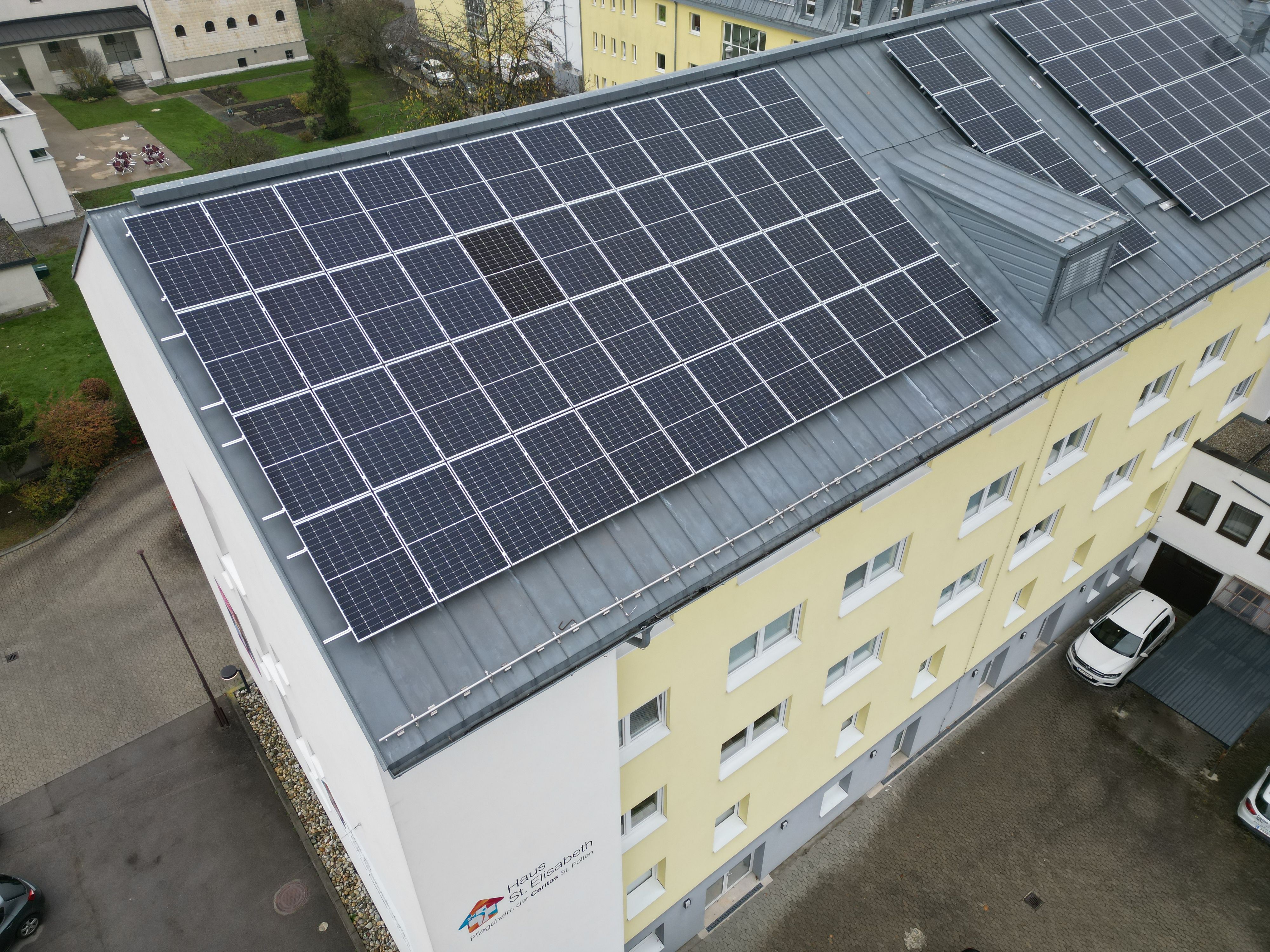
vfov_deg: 56.8
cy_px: 476
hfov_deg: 71.6
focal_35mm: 24
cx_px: 635
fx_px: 881
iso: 130
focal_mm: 6.72
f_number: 1.7
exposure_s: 1/320
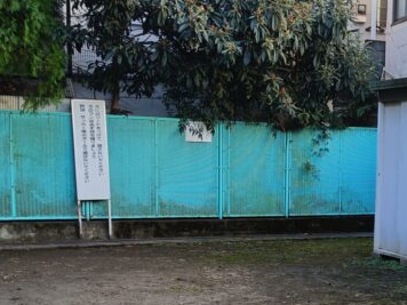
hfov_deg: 26.2
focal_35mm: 72
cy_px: 274
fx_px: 847
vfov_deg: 20.0
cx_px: 358
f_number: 1.7
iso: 100
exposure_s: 1/100
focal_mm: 4.7
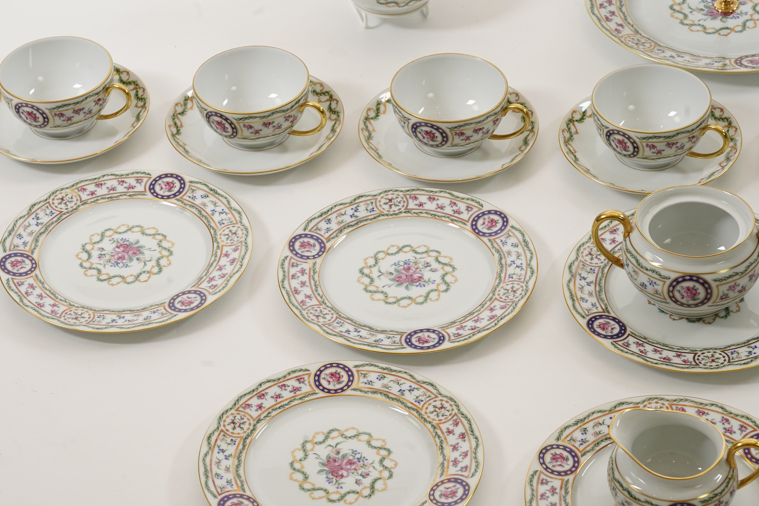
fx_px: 2277
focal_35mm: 108
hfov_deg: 18.9
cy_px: 279
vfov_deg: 12.7
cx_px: 344
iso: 1250
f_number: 13
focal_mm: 87
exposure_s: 1/125
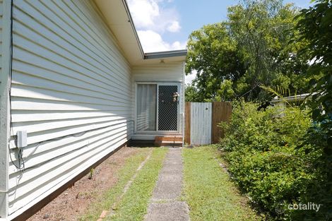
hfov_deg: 73.8
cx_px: 166
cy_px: 110
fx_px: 221
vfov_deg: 53.1
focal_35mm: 24
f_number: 5.6
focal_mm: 10.9
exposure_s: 1/500
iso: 200
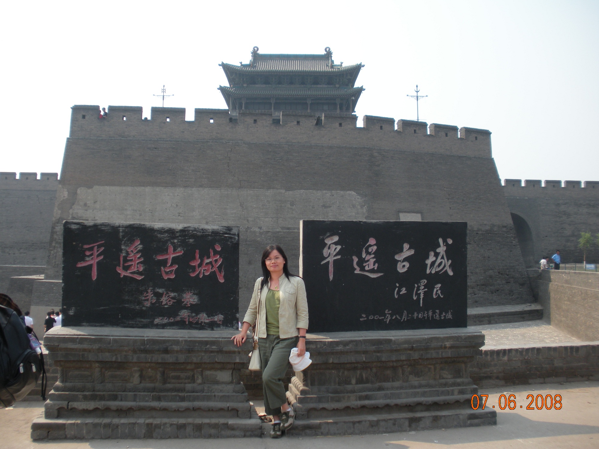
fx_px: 623
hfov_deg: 51.4
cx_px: 300
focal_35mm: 36
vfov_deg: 39.7
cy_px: 224
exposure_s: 1/468
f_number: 3.5
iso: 64
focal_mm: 6.3
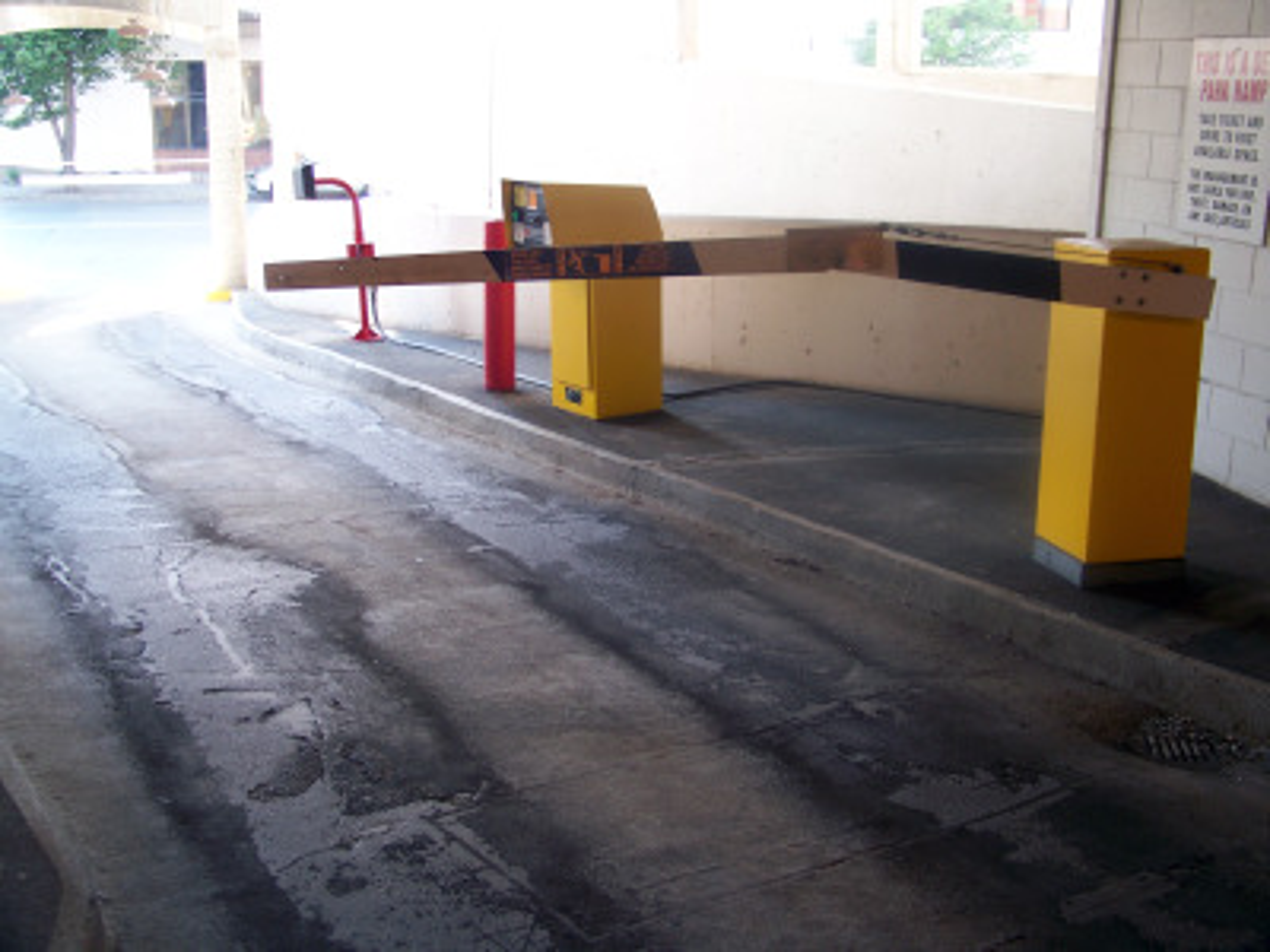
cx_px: 635
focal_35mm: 41
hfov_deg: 45.8
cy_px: 476
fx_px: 1504
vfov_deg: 35.1
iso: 80
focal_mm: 7.6
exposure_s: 1/30
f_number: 2.8
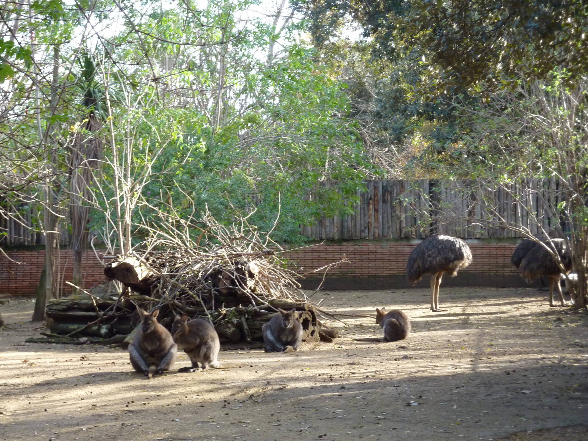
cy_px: 217
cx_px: 290
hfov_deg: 17.0
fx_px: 1970
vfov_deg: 12.8
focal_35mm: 116
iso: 250
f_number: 4.4
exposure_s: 1/100
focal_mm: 18.2
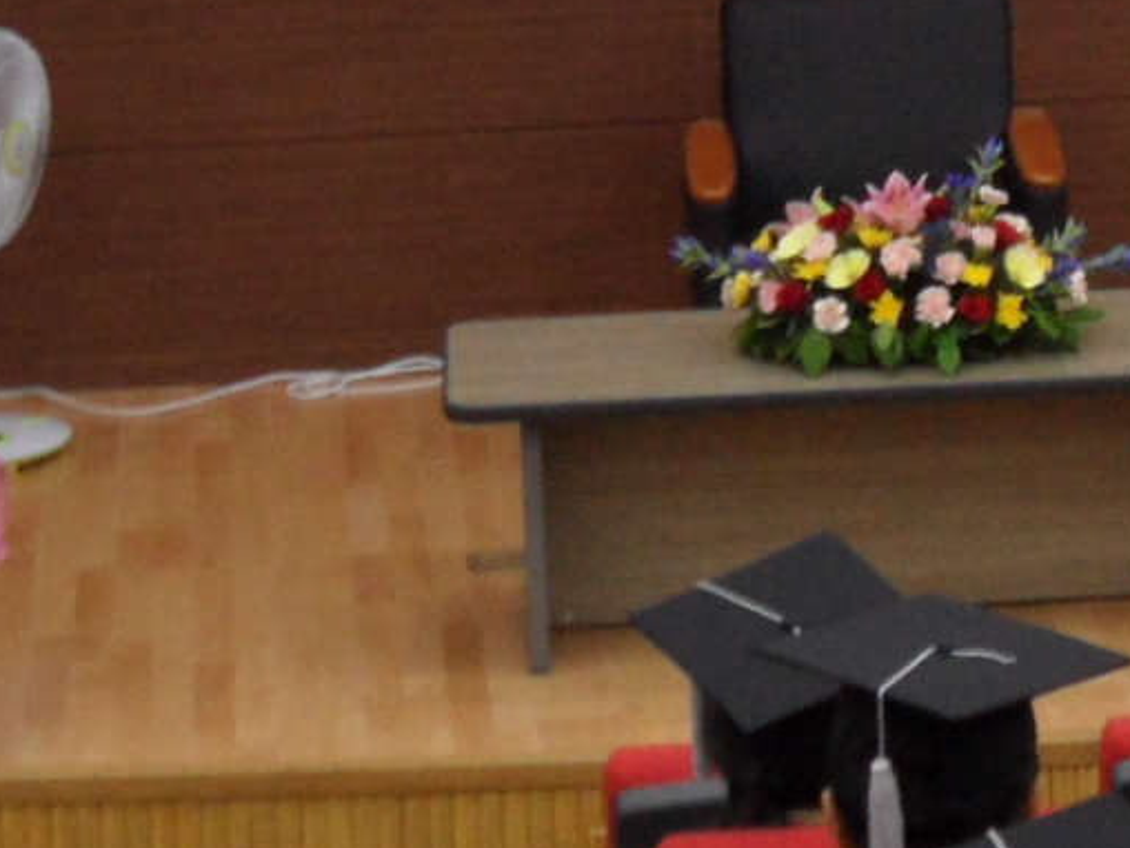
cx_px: 2189
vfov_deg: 7.2
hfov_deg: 9.3
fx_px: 6563
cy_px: -648
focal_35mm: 201
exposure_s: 1/45
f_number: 3.8
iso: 200
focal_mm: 8.2
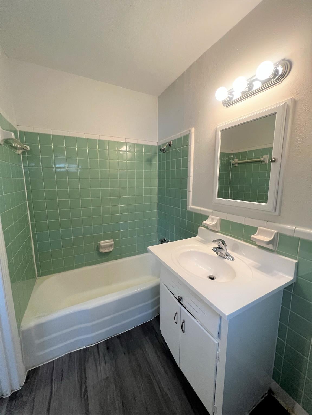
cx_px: 156
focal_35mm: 13
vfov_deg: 106.2
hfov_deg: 89.9
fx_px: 156
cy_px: 208
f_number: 1.8
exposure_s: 1/120
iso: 250
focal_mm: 1.57
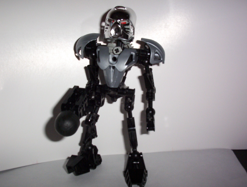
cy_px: 94
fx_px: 279
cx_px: 124
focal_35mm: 39
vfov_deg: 37.0
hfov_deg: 47.8
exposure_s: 1/30
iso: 140
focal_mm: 6
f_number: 4.5
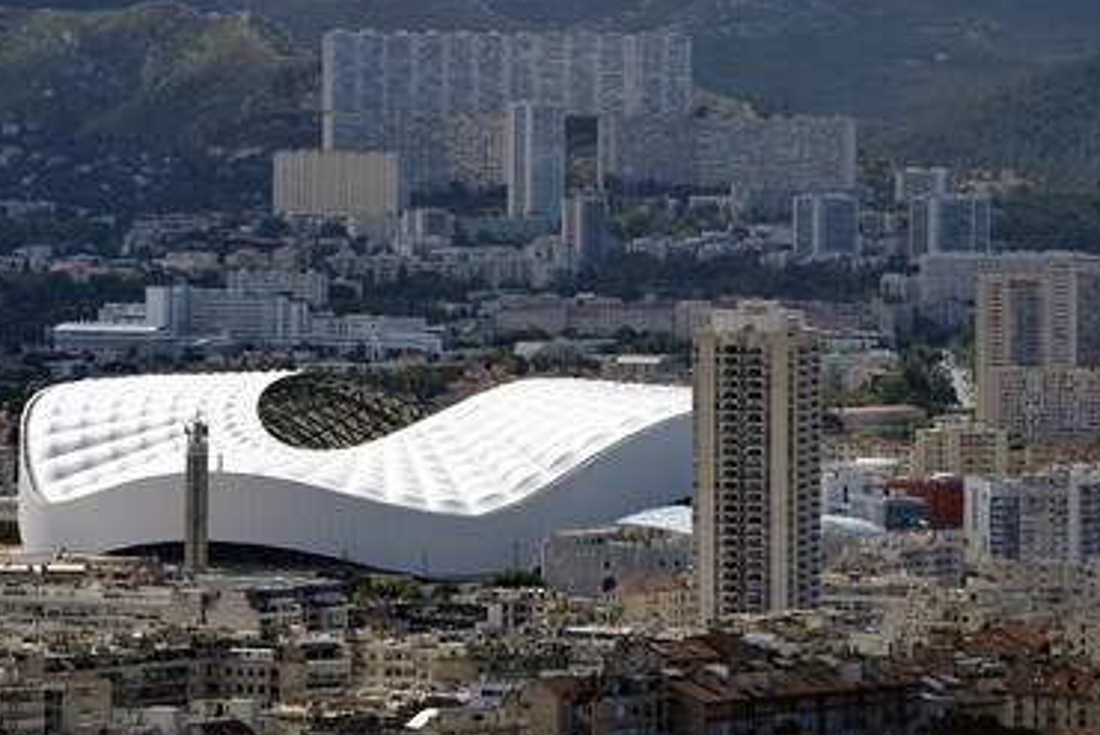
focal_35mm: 227
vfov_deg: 6.1
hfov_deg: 9.1
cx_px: 485
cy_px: 336
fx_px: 6938
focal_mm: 200
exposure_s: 1/500
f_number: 13
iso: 200
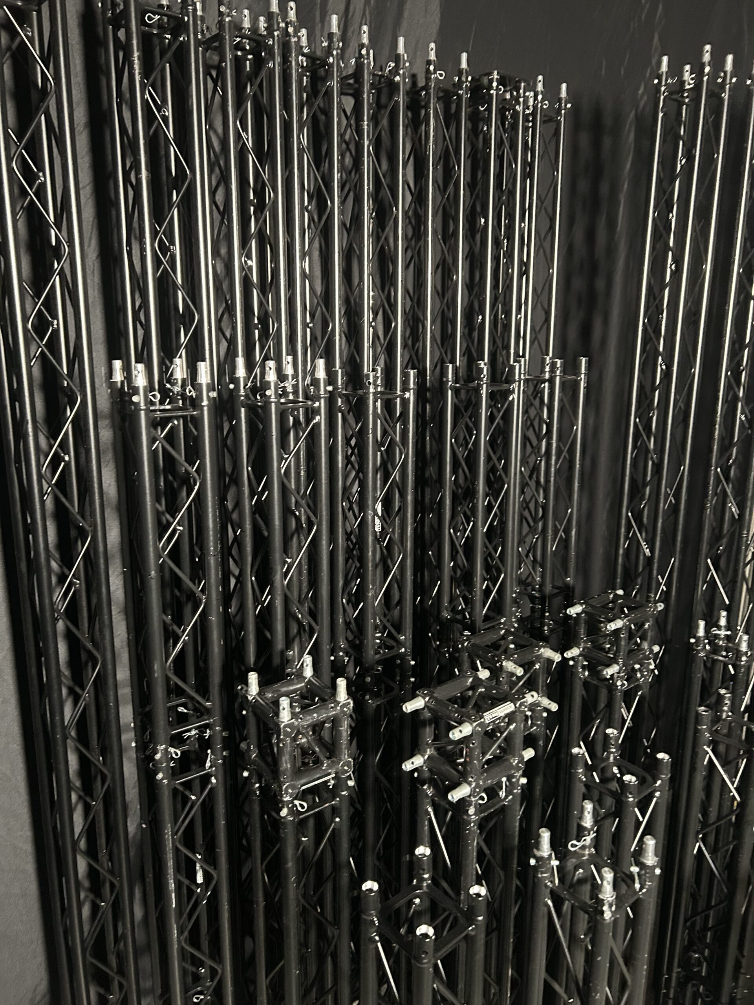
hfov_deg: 53.1
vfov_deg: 67.3
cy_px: 502
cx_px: 377
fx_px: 755
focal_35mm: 26
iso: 800
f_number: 1.5
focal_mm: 5.7
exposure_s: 1/30
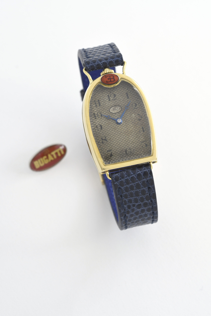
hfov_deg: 15.2
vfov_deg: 22.6
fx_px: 791
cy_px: 158
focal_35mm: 90
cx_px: 106
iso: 500
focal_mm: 60
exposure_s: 1/125
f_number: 13
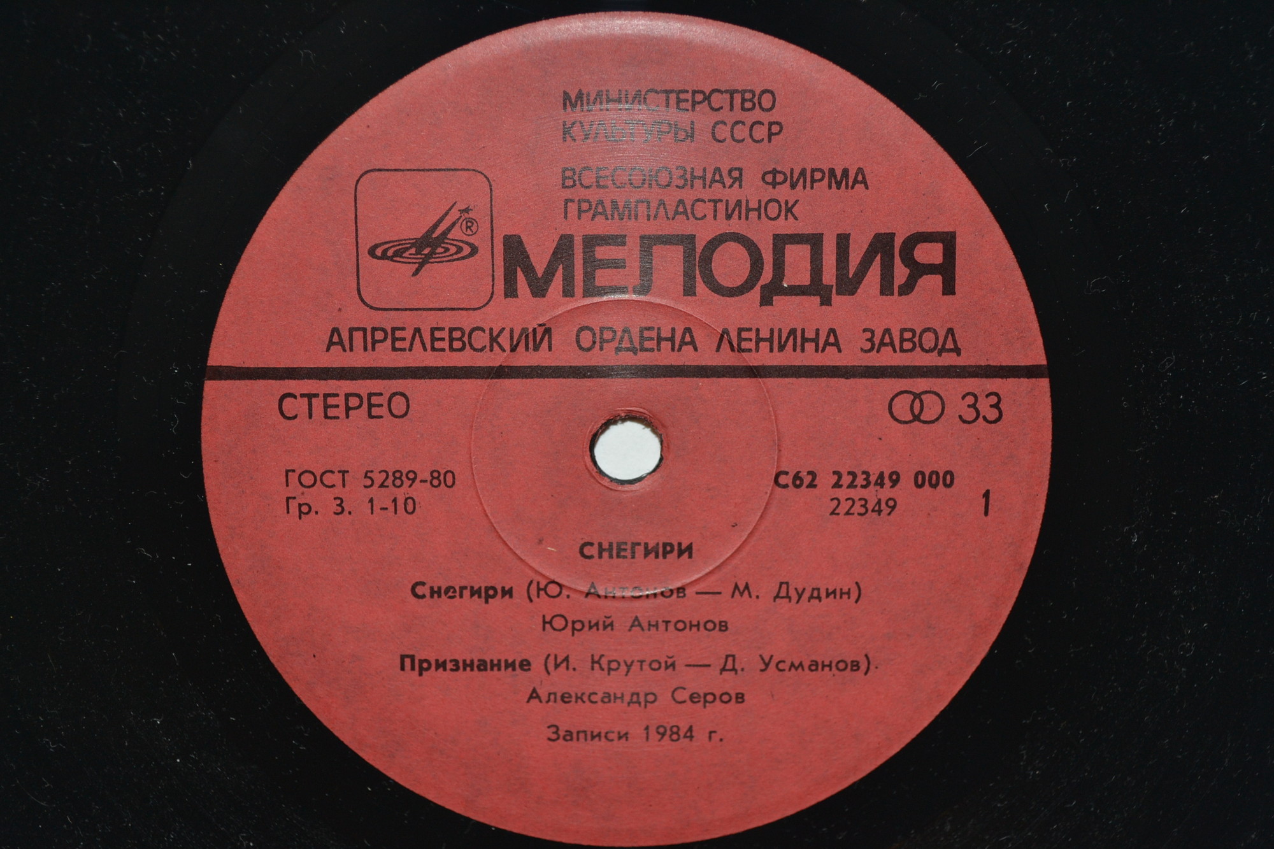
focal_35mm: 52
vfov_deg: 25.7
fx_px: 1858
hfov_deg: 37.9
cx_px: 637
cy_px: 424
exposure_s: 1/60
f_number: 5
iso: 360
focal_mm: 35
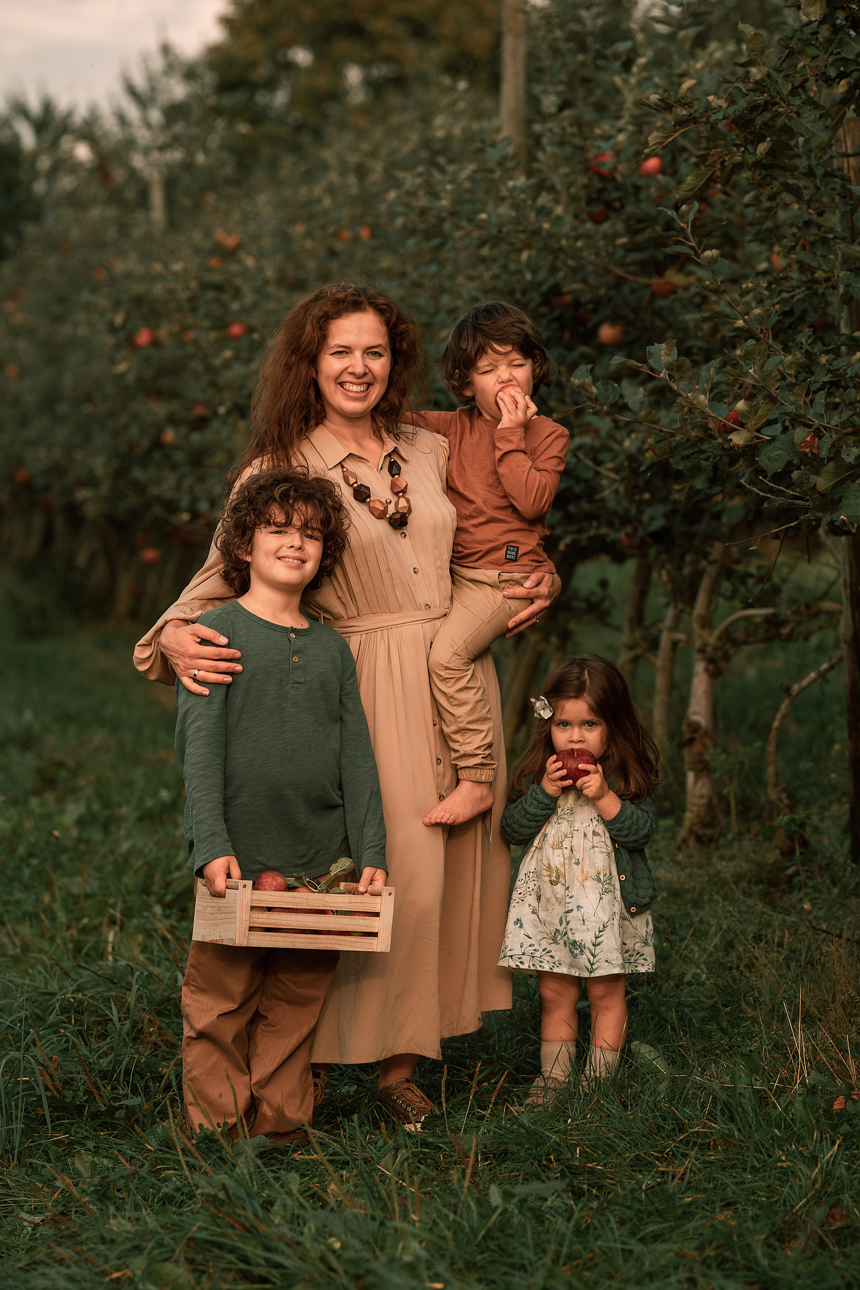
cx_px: 430
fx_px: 4837
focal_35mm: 135
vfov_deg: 15.2
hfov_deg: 10.2
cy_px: 645
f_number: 4
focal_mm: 135
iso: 100
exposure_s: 1/640
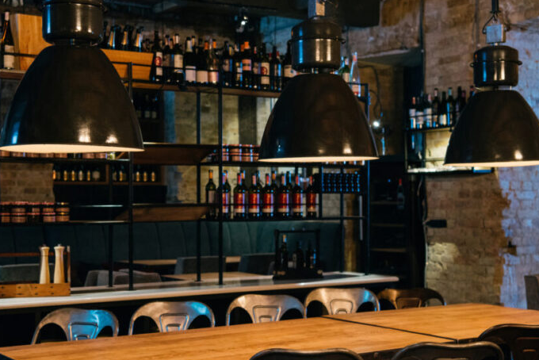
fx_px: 899
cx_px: 245
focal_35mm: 60
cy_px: 197
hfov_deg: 33.4
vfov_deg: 22.6
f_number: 4.5
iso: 800
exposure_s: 1/10
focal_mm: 48
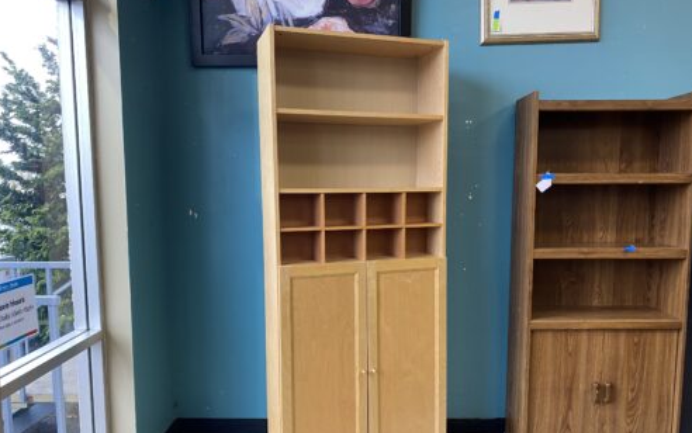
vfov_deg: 44.4
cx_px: 345
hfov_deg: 66.4
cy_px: 254
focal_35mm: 28
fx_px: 528
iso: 100
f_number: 1.8
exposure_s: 1/60
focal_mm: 4.25
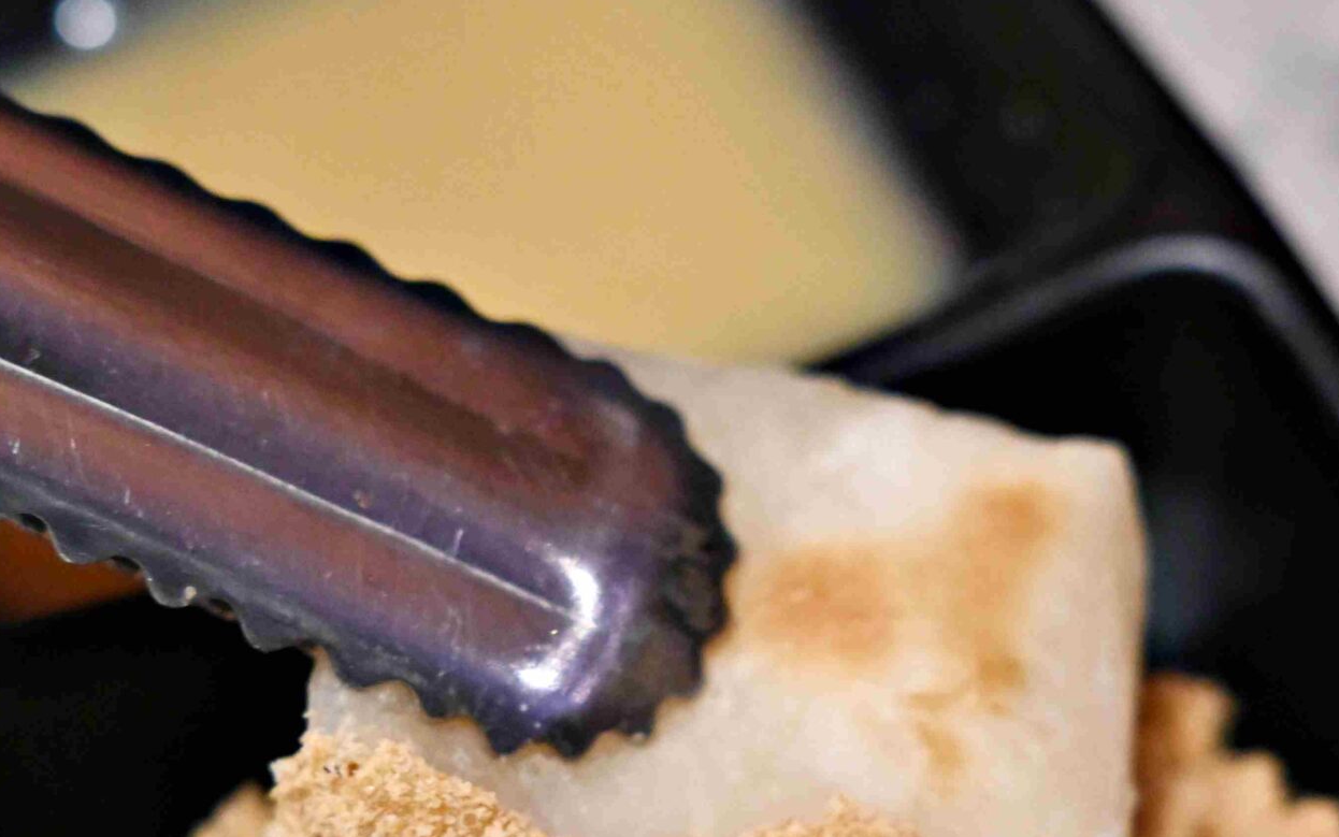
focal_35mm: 157
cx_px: 650
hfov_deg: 13.3
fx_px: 5730
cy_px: 676
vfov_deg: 8.3
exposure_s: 1/160
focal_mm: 50
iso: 2800
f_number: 3.2
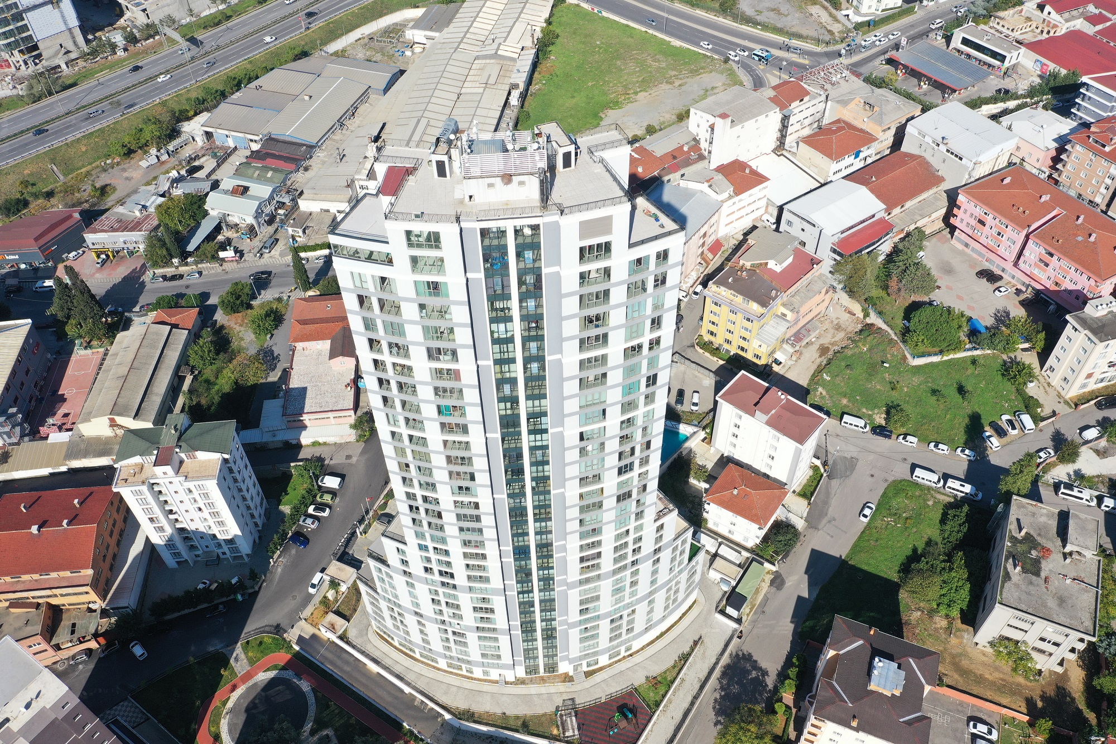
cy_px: 372
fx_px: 868
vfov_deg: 46.4
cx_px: 558
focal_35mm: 28
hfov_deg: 65.5
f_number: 5.6
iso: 100
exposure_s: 1/500
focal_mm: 10.26
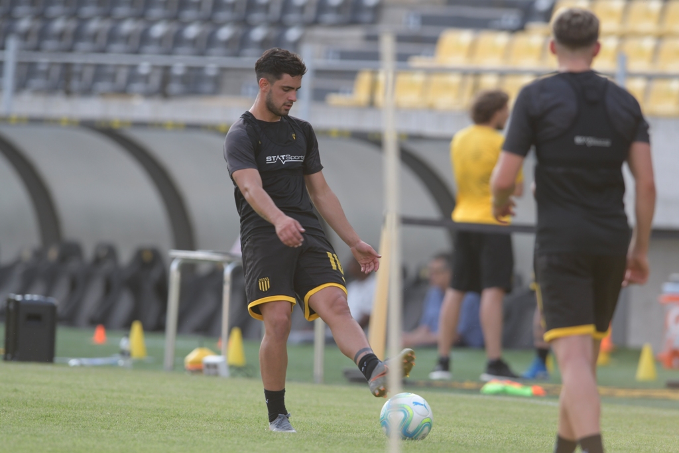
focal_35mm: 600
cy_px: 226
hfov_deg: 3.4
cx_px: 340
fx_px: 11317
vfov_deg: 2.3
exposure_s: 1/500
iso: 400
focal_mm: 400
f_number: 3.5
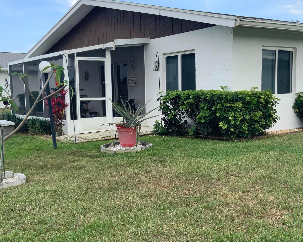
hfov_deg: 41.1
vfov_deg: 33.4
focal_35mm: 45
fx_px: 403
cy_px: 133
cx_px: 139
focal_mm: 3
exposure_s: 1/929
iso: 16
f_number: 1.8
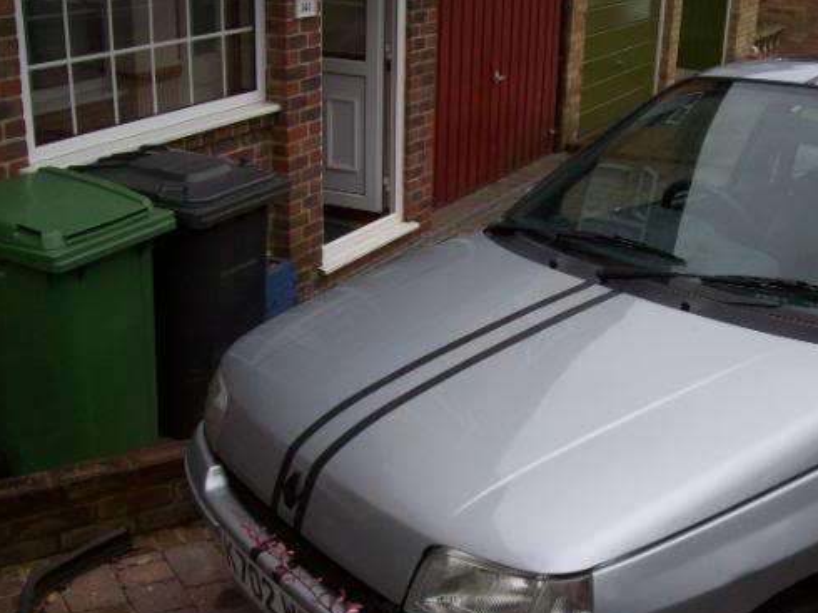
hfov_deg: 40.1
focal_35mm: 47
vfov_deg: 30.9
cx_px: 528
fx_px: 1110
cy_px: 315
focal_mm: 6
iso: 80
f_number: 4.8
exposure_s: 1/280
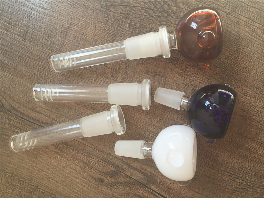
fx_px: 221
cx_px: 132
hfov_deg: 61.7
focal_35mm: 29
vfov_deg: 48.2
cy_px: 99
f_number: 2.2
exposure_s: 1/100
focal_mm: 4.15
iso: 40
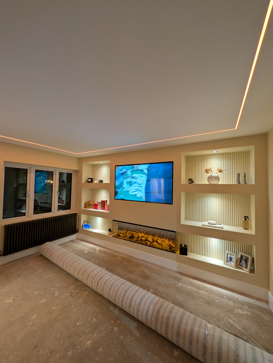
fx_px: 126
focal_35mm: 12
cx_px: 136
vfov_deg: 110.5
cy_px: 182
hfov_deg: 94.6
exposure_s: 1/27.2
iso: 143
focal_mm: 2.02
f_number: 1.7
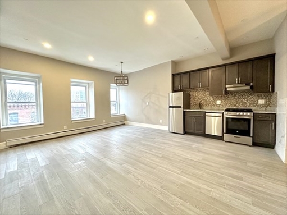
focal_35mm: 14
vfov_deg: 85.7
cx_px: 144
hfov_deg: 102.1
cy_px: 108
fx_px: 116
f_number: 2.2
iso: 400
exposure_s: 1/60
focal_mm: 2.22
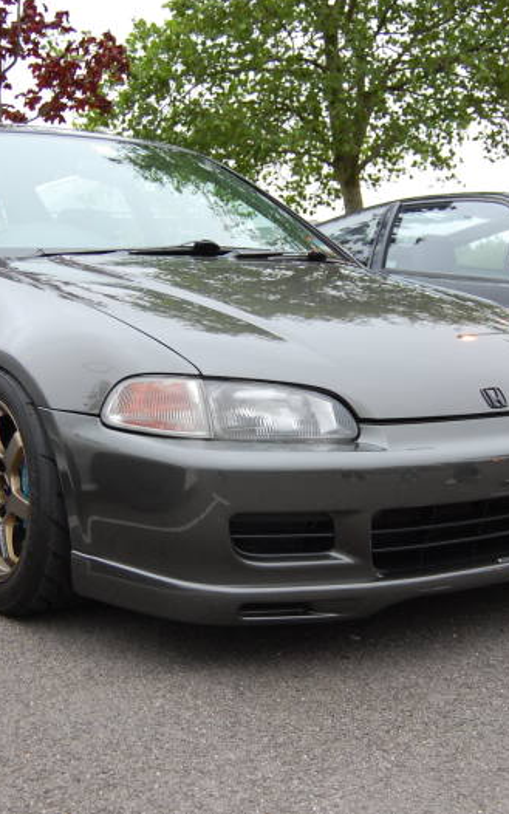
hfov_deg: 25.3
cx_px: 230
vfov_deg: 39.6
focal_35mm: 51
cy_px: 406
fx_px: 1131
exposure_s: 1/60
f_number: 3.8
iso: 400
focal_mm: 22
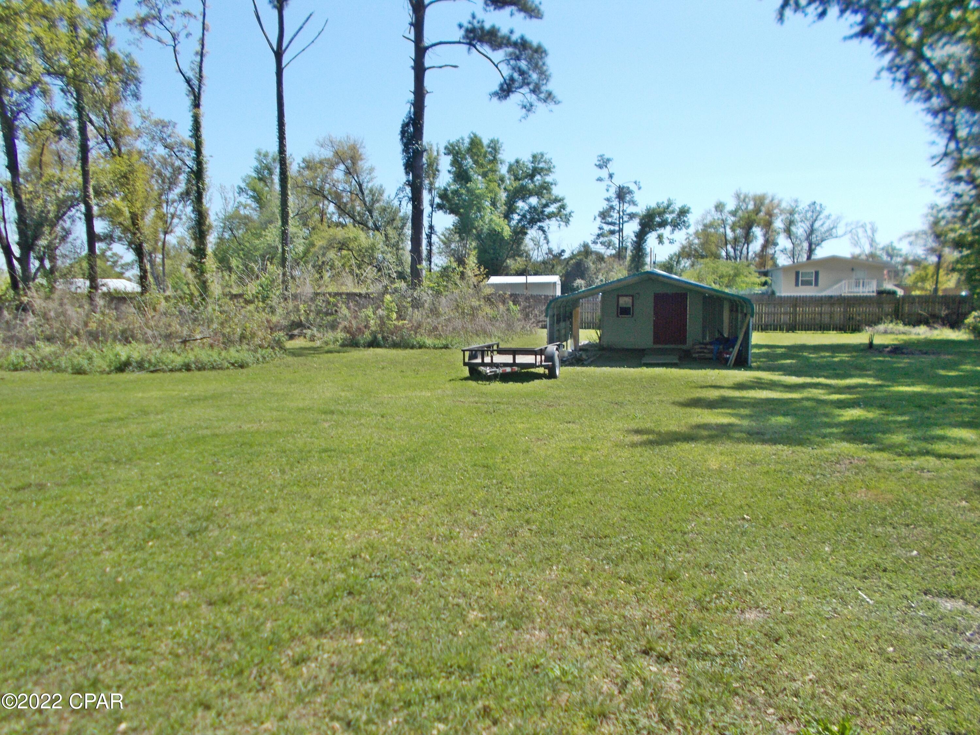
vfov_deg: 53.1
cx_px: 490
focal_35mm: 26
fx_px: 736
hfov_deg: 67.3
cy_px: 368
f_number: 8
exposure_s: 1/125
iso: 80
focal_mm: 4.6
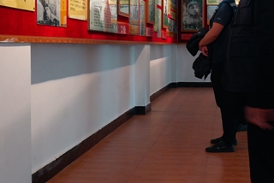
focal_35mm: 56
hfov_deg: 34.9
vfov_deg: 24.1
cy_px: 57
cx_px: 201
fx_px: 427
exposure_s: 1/15
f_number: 5.6
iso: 800
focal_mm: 10.26
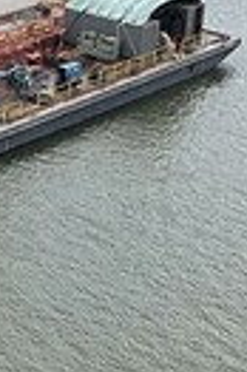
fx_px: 1331
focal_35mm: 129
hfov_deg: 9.3
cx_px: -383
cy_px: -99
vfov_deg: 15.2
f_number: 1.8
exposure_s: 1/883
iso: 16
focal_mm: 3
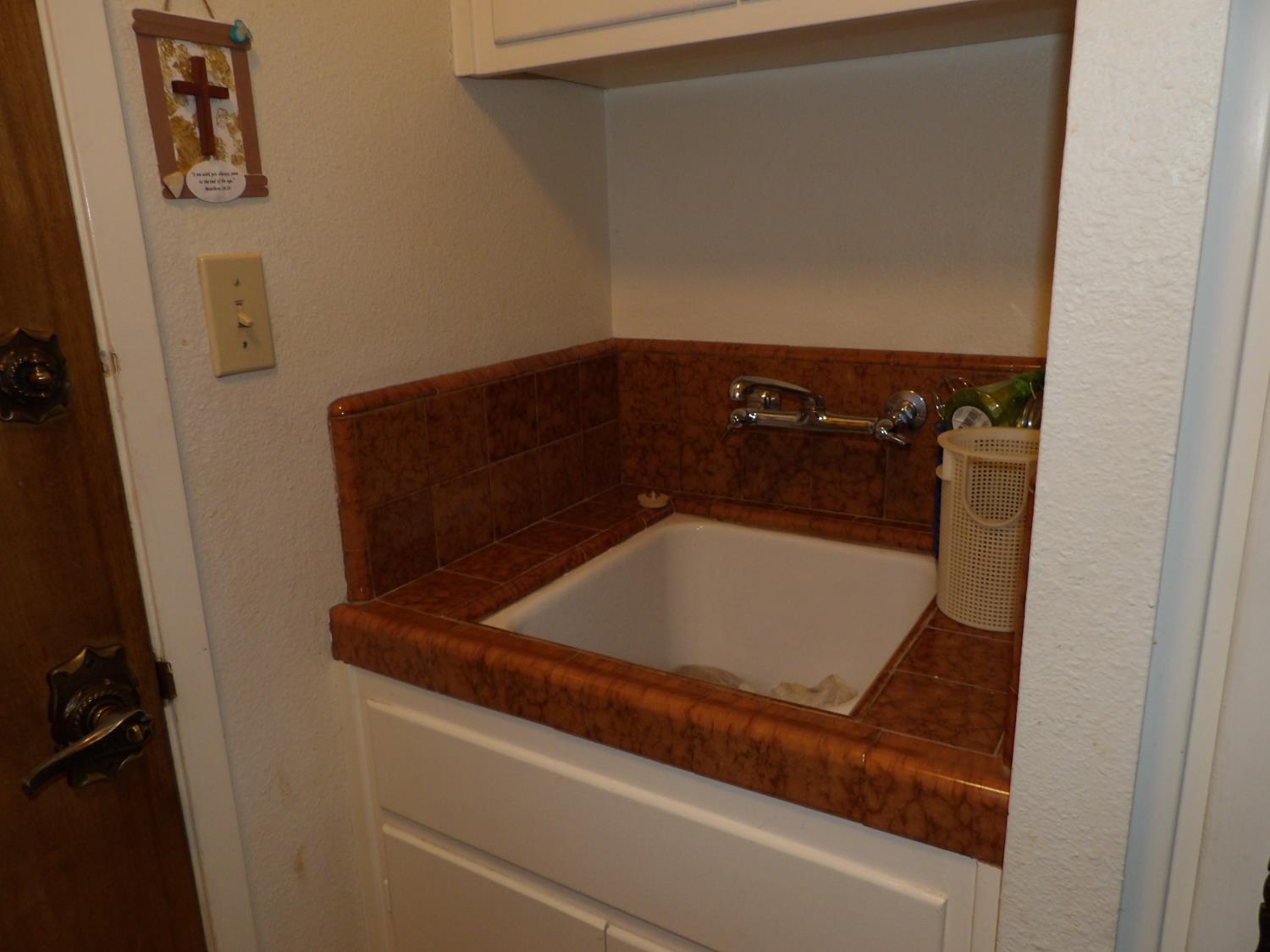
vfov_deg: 56.8
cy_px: 476
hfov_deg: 71.6
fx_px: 881
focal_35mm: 24
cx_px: 635
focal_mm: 4.3
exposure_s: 1/33
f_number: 3.2
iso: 200
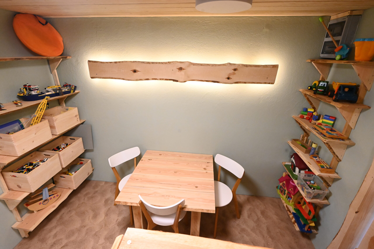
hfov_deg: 93.3
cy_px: 124
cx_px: 187
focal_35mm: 17
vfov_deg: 70.4
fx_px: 176
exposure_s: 1/100
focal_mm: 17
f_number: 8
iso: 8000
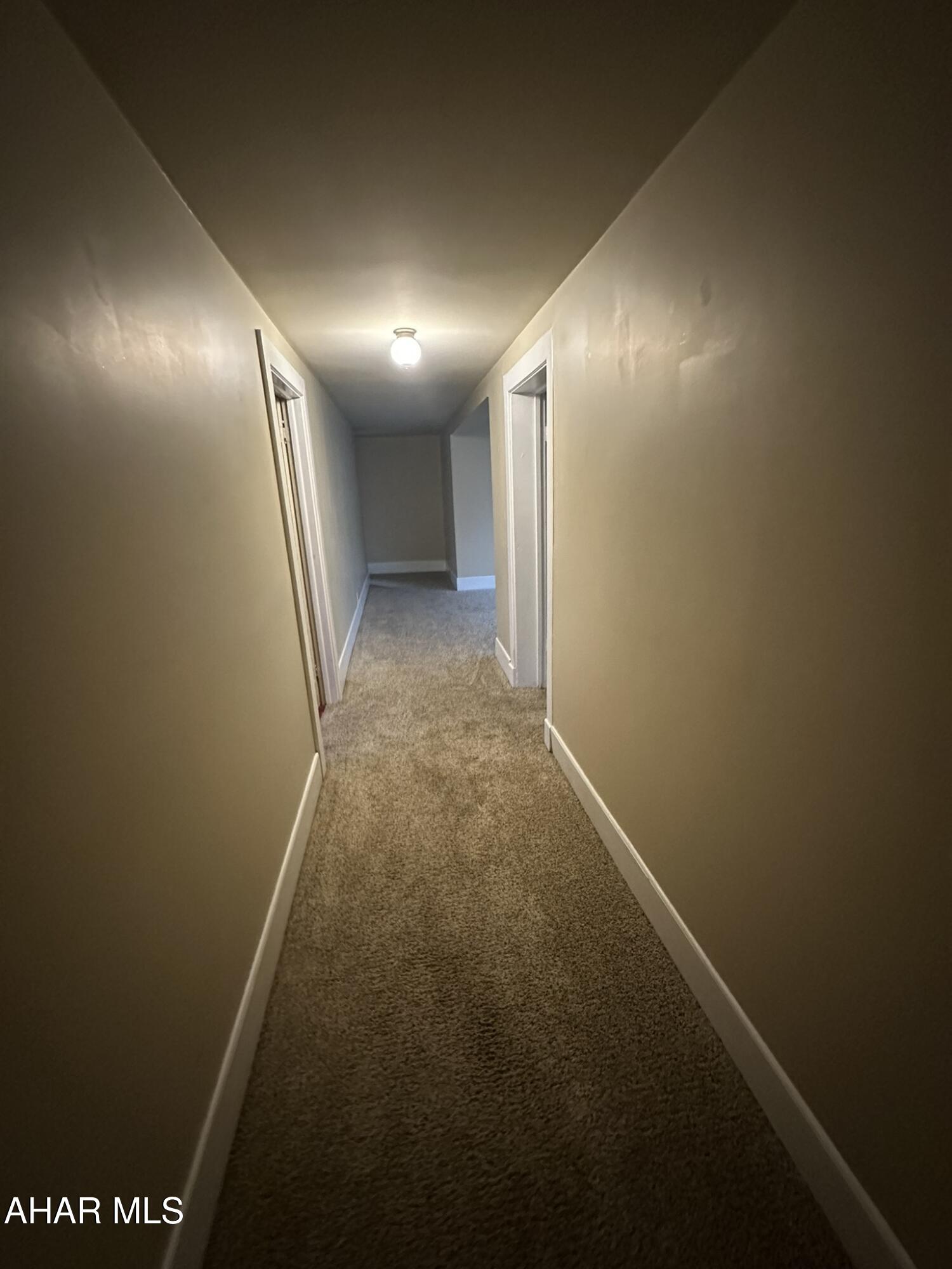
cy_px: 634
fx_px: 513
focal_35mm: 14
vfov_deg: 102.1
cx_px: 476
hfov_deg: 85.7
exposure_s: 1/60
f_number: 2.2
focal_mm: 2.22
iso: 1250
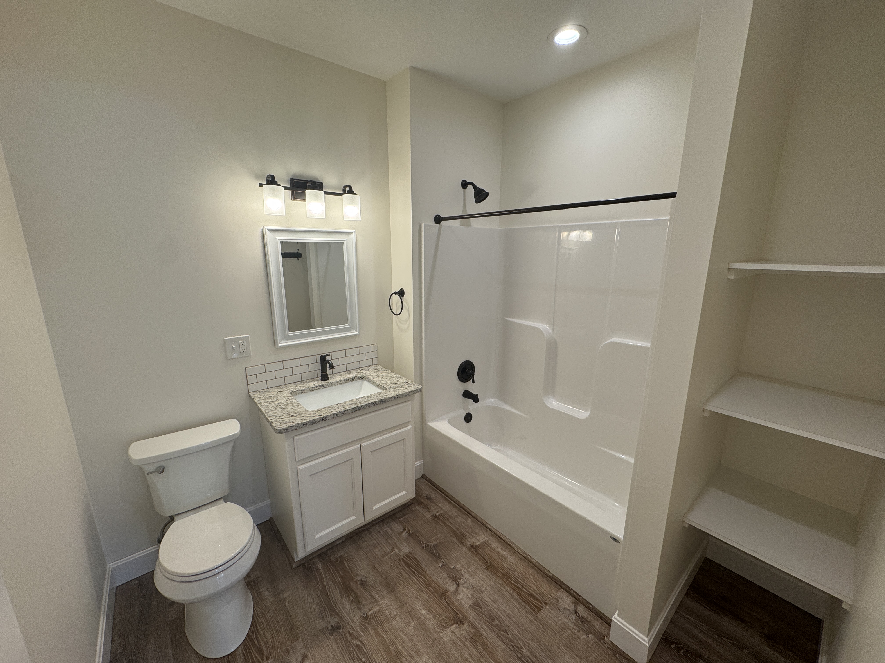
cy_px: 332
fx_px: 358
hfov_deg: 102.1
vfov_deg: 85.7
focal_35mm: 14
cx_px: 442
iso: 80
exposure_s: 1/120
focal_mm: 2.22
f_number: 2.2
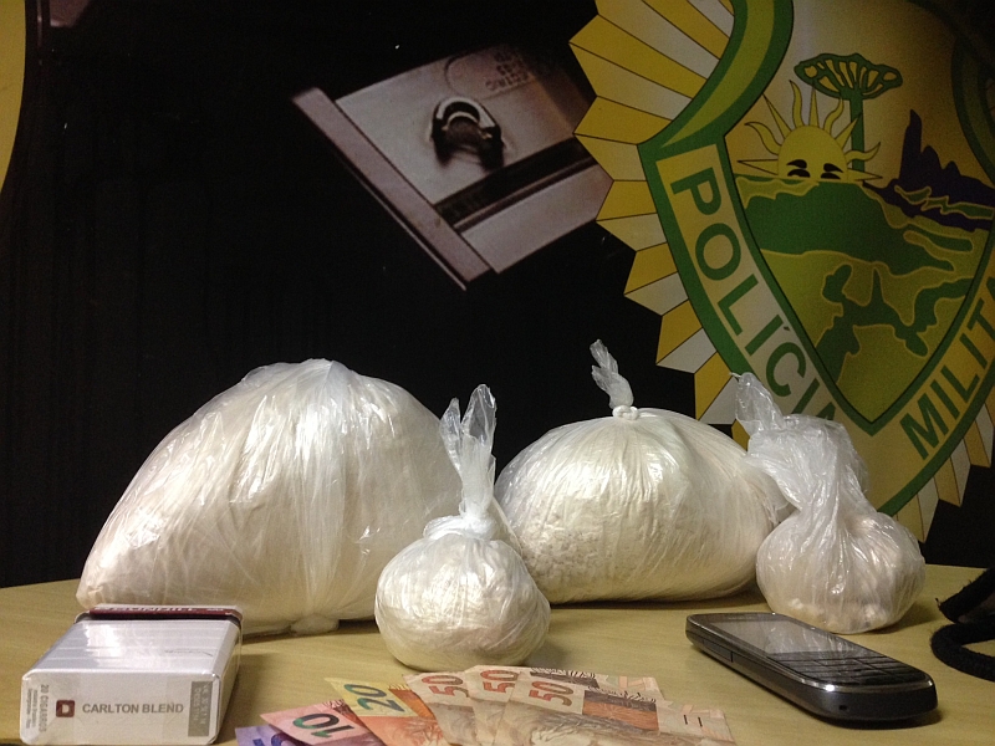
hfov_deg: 55.4
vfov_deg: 42.9
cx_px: 498
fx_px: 949
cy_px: 373
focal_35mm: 33
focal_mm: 4.12
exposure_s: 1/20
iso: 250
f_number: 2.4
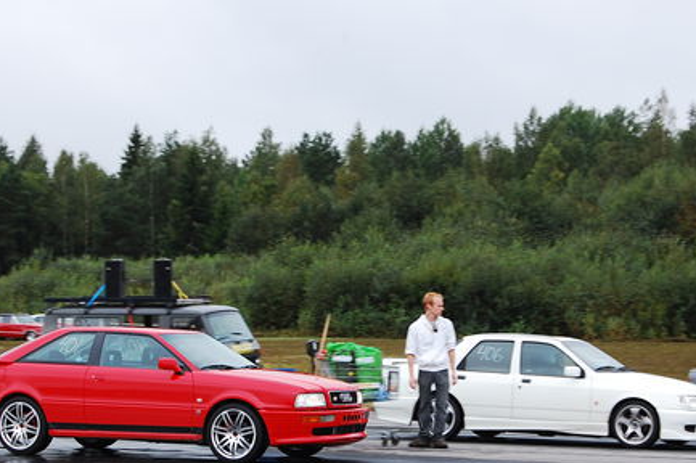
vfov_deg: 13.7
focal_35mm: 100
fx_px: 1927
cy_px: 304
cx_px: 342
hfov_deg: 20.5
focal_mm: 45
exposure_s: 1/50
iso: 200
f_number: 10
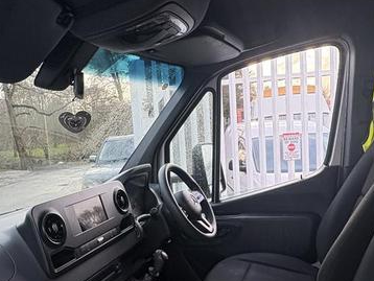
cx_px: 160
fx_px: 378
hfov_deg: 52.4
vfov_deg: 40.4
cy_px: 178
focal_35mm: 35
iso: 64
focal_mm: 2.22
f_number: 2.2
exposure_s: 1/123
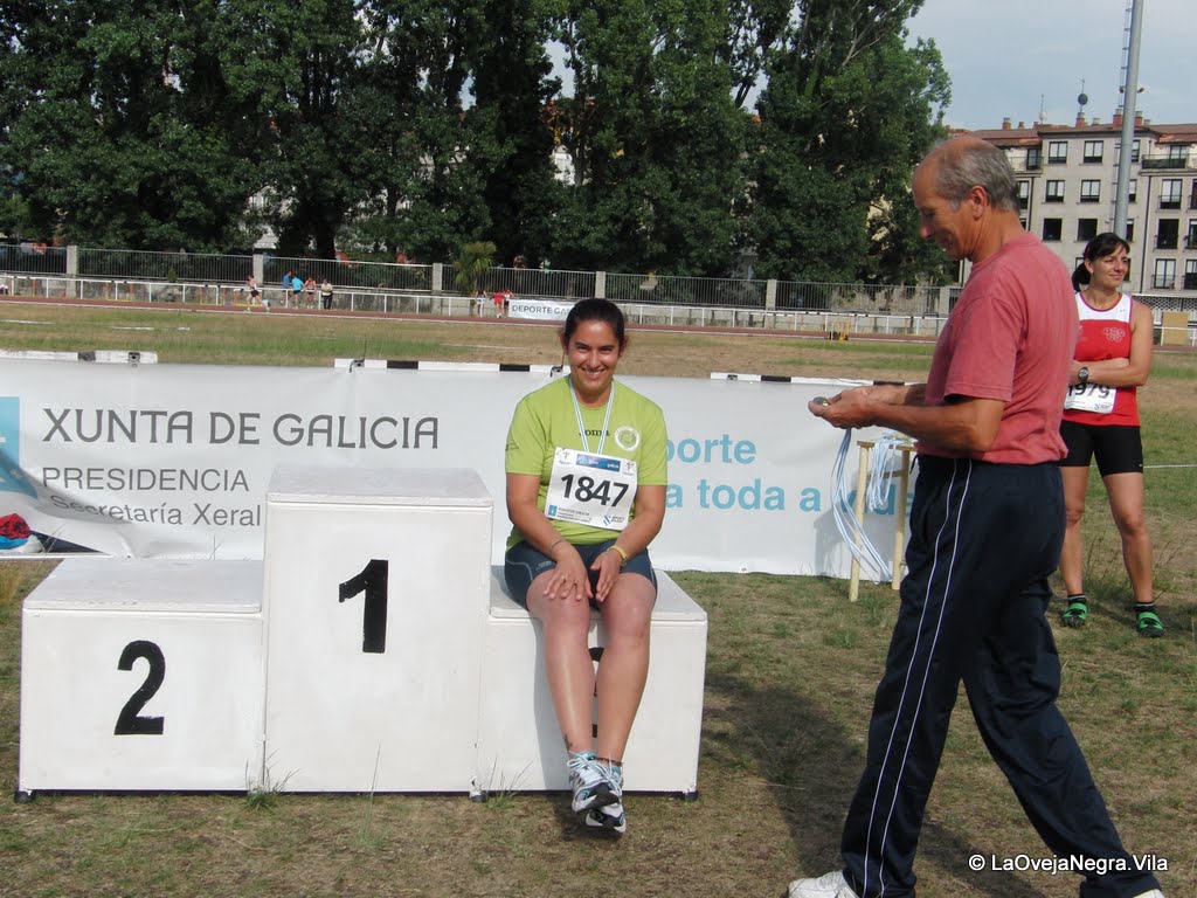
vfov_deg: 29.7
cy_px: 449
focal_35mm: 49
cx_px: 598
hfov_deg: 38.9
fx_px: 1694
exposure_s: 1/500
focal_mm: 8.7
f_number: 5.9
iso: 100
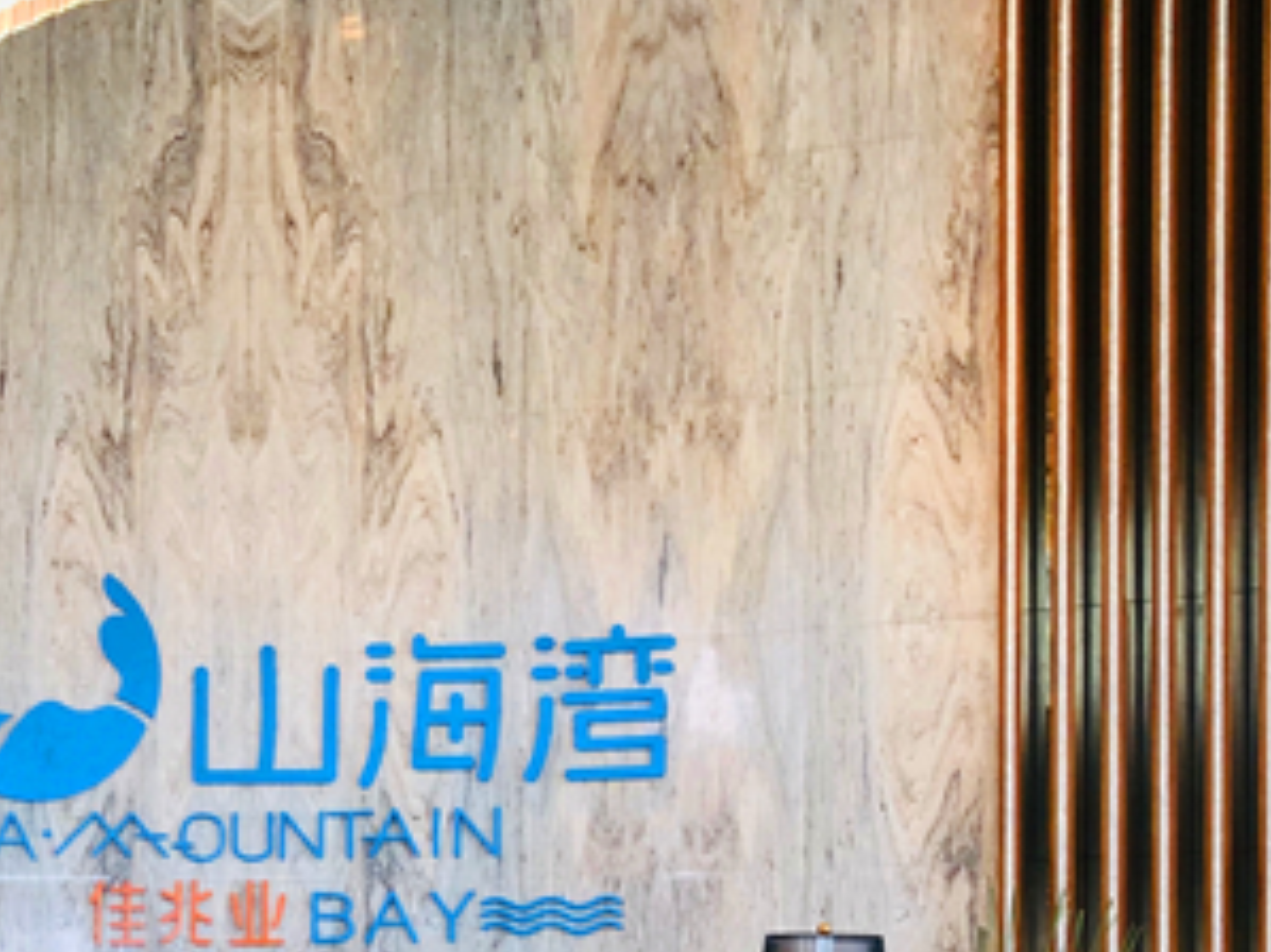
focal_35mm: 75
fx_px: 2753
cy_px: 1148
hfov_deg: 25.1
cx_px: 85
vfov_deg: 18.6
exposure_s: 1/50
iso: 25
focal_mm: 4
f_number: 1.8
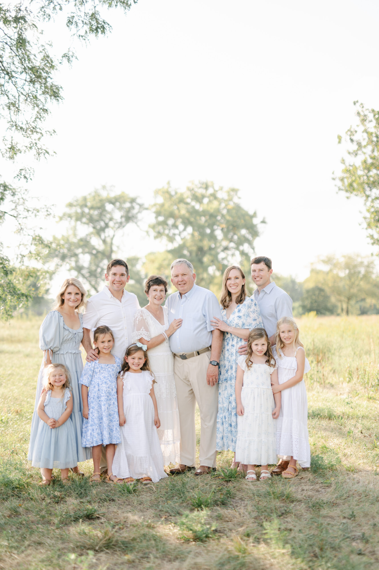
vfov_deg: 39.6
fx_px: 791
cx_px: 190
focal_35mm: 50
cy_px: 285
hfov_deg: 27.0
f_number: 1.4
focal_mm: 50
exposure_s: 1/1600
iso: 125
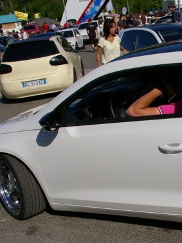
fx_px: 386
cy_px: 144
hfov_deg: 25.1
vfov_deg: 34.9
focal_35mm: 55
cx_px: 188
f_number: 8
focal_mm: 18
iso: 200
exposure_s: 1/750
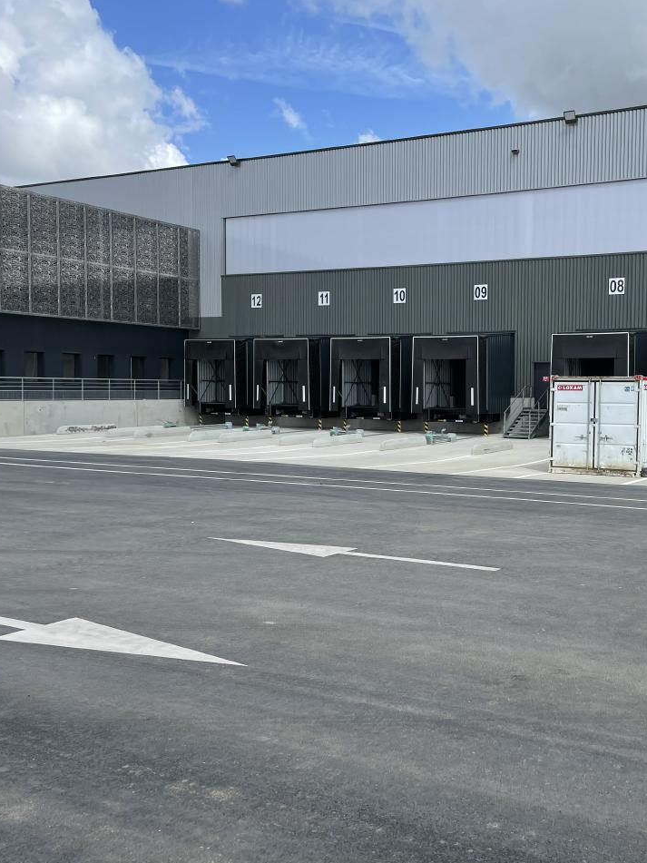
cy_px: 434
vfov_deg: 52.6
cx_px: 481
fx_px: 872
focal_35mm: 35
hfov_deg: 39.6
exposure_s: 1/3300
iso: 32
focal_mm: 4.2
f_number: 1.6
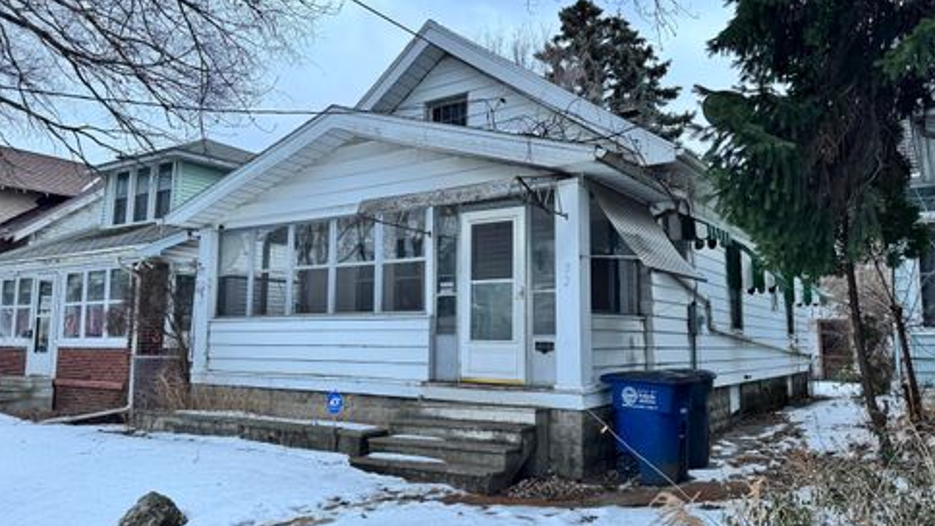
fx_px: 669
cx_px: 481
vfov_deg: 42.9
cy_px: 262
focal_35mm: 27
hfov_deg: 69.9
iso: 200
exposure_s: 1/113
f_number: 1.78
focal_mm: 6.76
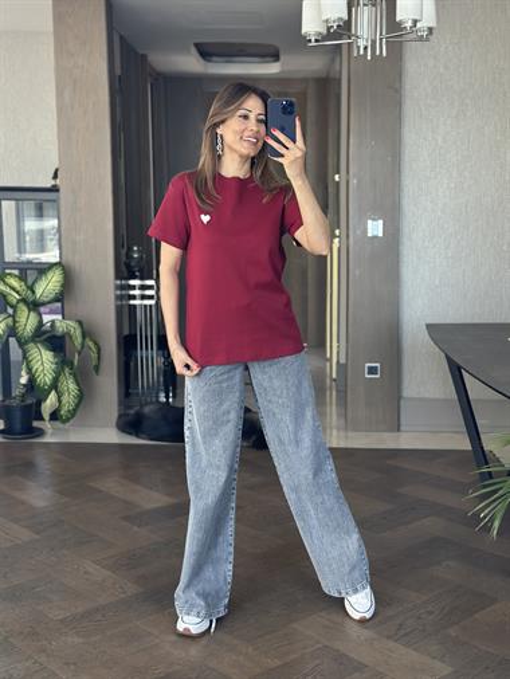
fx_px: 942
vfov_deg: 39.6
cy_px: 340
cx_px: 255
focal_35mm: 48
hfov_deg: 30.3
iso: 125
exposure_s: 1/88
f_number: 1.78
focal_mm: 6.86
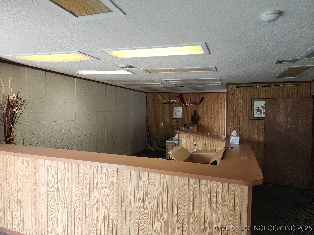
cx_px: 157
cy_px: 118
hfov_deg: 73.9
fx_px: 209
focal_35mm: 23
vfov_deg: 58.9
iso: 125
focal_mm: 6.4
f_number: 1.8
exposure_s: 1/60
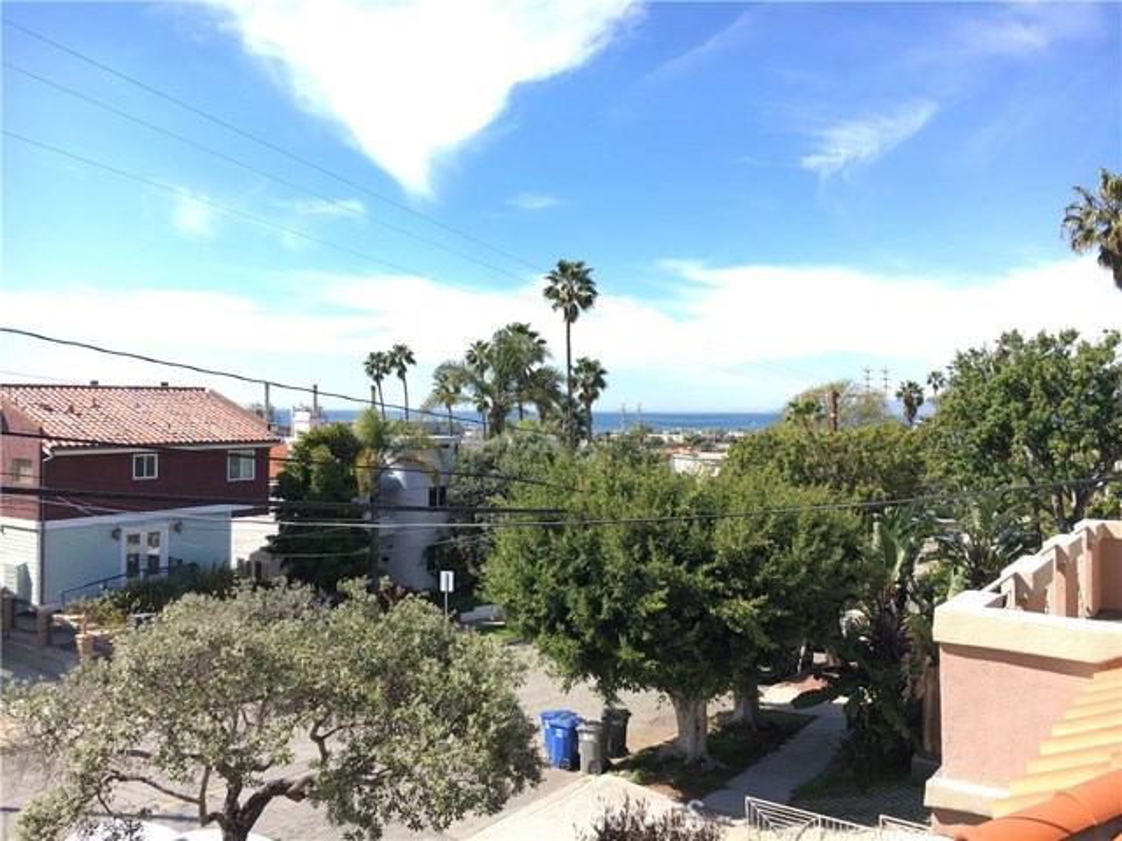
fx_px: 940
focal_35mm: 29
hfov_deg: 61.7
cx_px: 561
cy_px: 420
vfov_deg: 48.2
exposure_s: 1/641
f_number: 2.2
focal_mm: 4.15
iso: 25
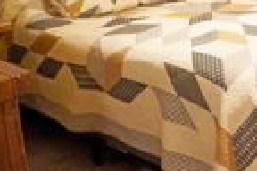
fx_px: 568
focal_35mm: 80
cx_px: 309
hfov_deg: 23.3
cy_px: 7
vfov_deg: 16.8
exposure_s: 1/100
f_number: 4
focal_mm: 17
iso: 6400
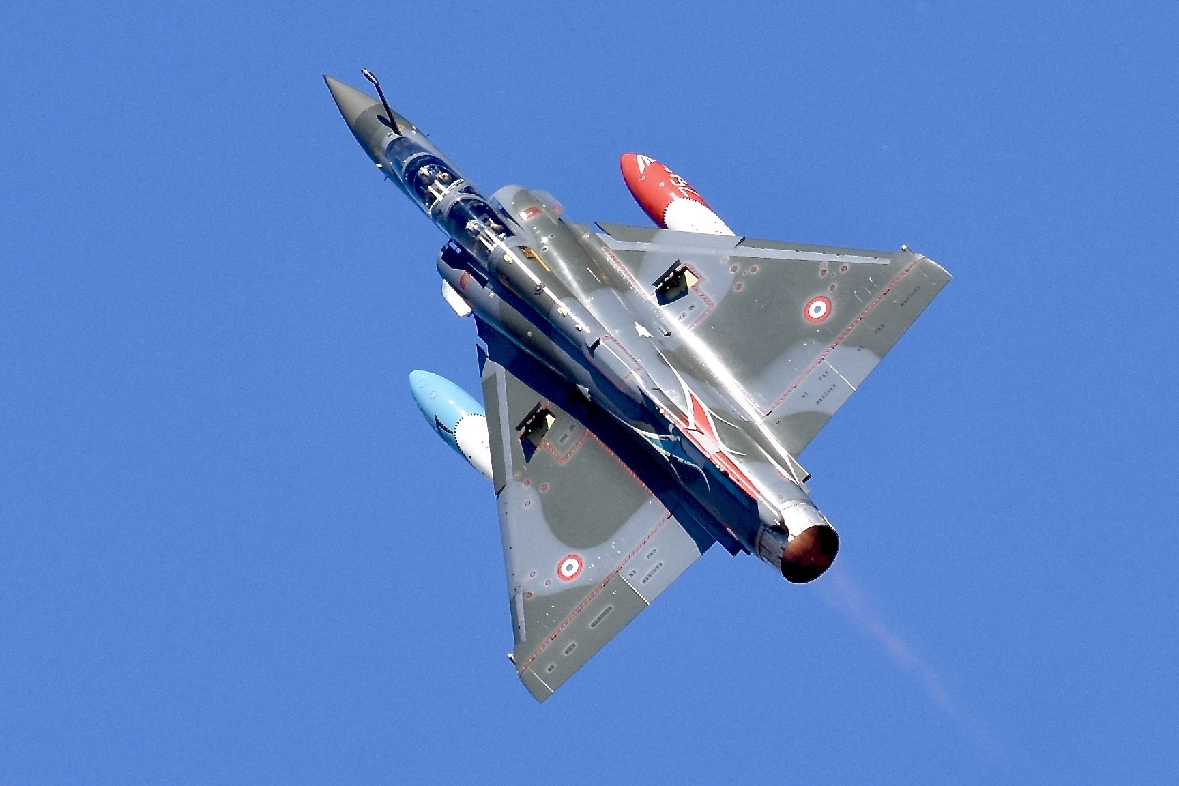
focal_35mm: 450
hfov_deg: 4.6
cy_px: 393
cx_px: 590
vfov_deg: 3.1
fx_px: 14736
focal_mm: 300
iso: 320
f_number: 5
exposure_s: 1/2500
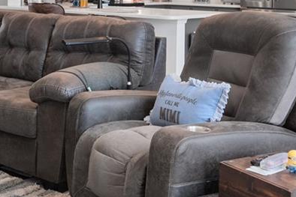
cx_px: 107
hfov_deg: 29.1
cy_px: -14
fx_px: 568
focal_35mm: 69
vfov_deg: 19.0
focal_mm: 17
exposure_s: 1/40
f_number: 5.6
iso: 800
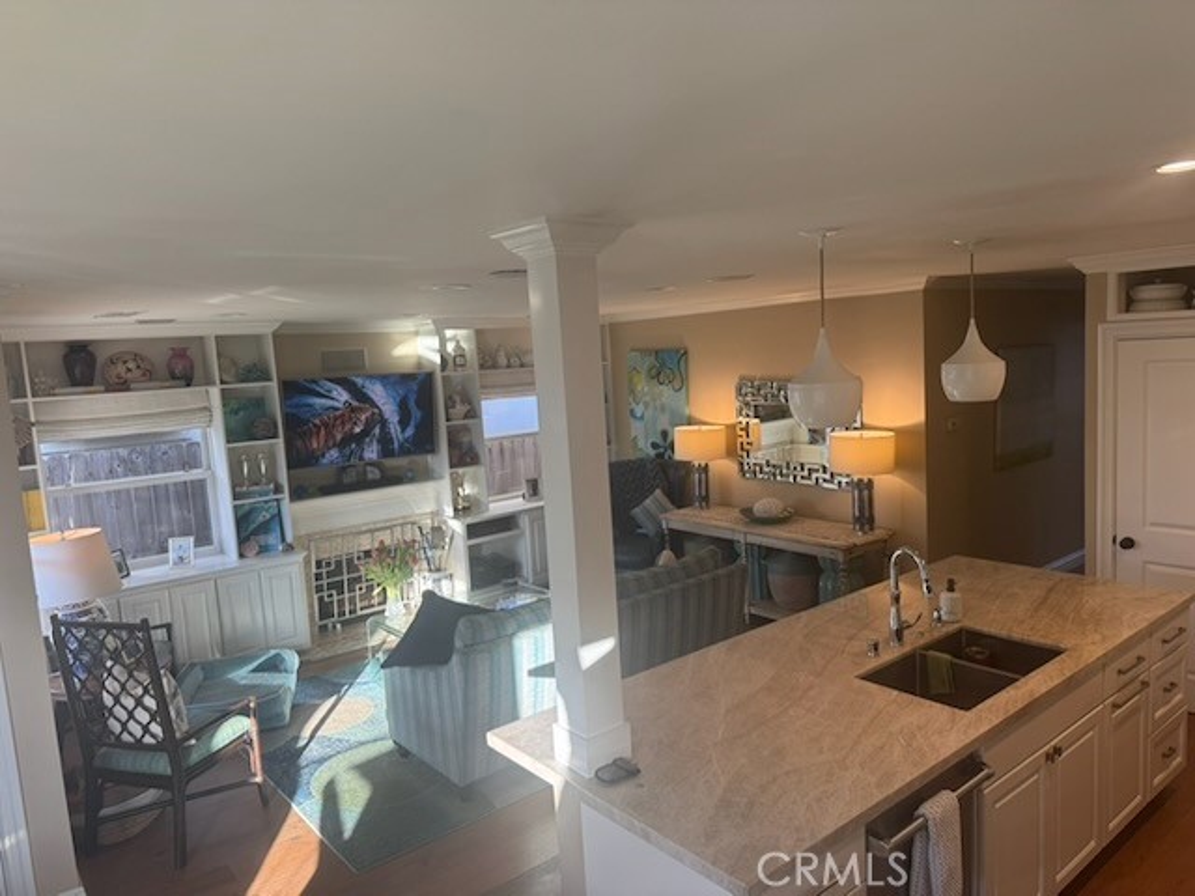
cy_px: 448
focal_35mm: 24
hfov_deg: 71.6
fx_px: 829
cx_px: 598
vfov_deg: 56.8
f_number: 1.78
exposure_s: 1/154
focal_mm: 6.76
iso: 100
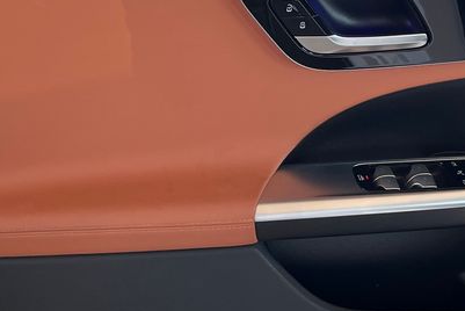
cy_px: 84
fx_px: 892
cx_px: 296
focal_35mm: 69
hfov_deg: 29.1
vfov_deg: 19.6
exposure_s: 1/118
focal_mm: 5.1
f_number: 1.6
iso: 125
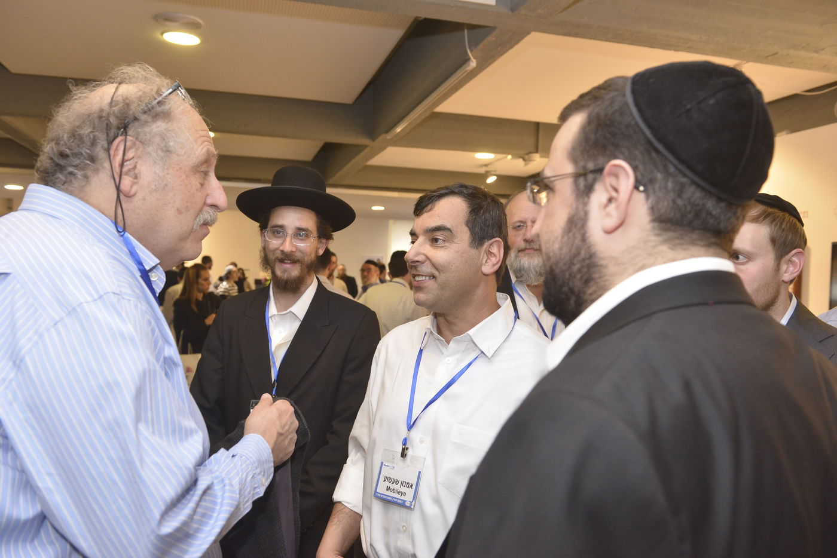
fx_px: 721
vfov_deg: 42.3
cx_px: 418
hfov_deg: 60.3
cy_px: 279
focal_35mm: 31
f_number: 5
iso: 2500
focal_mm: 31
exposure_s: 1/100
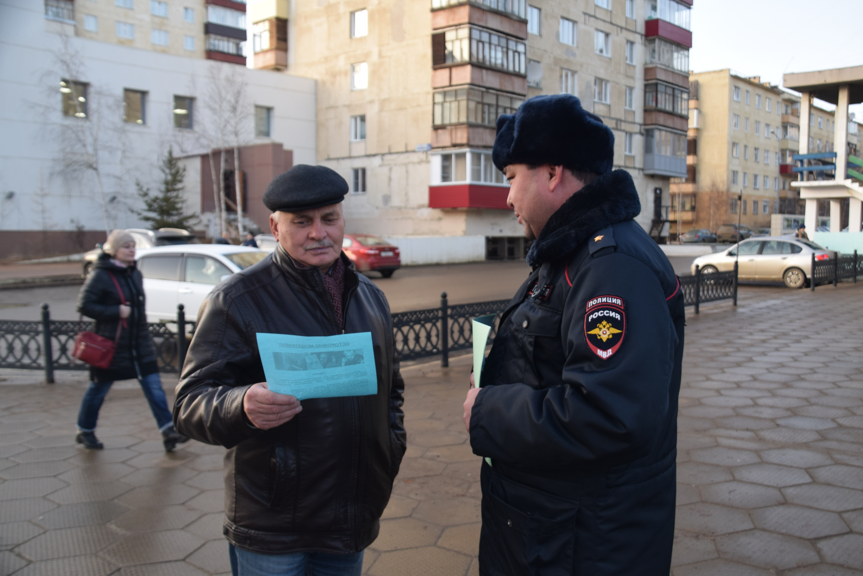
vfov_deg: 38.4
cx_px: 432
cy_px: 288
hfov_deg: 55.1
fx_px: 827
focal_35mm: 34
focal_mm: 23
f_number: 4
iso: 400
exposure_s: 1/60
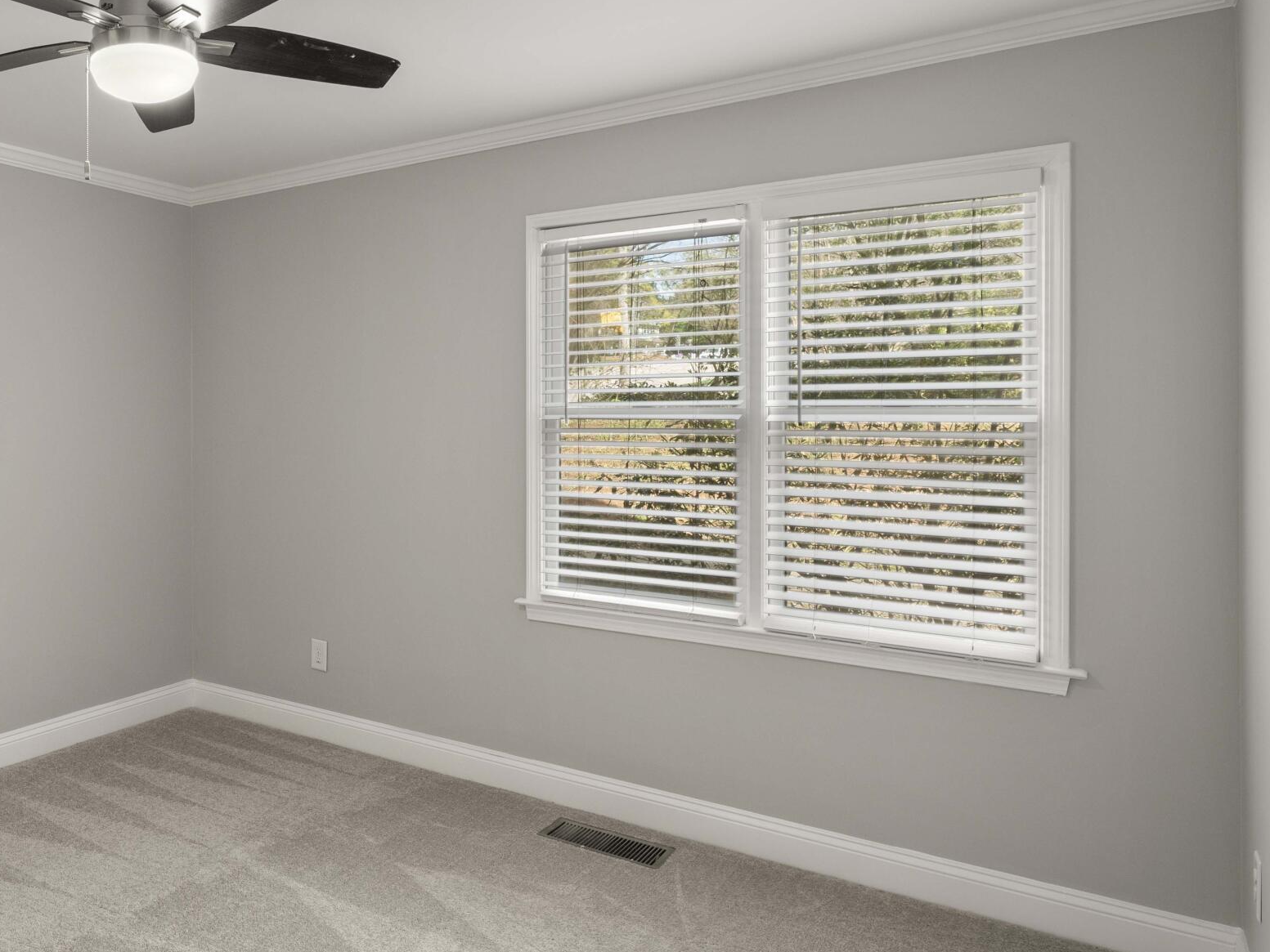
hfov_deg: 62.7
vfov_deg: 53.0
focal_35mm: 26
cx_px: 291
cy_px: 441
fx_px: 954
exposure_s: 1/4
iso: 400
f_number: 8
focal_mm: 14
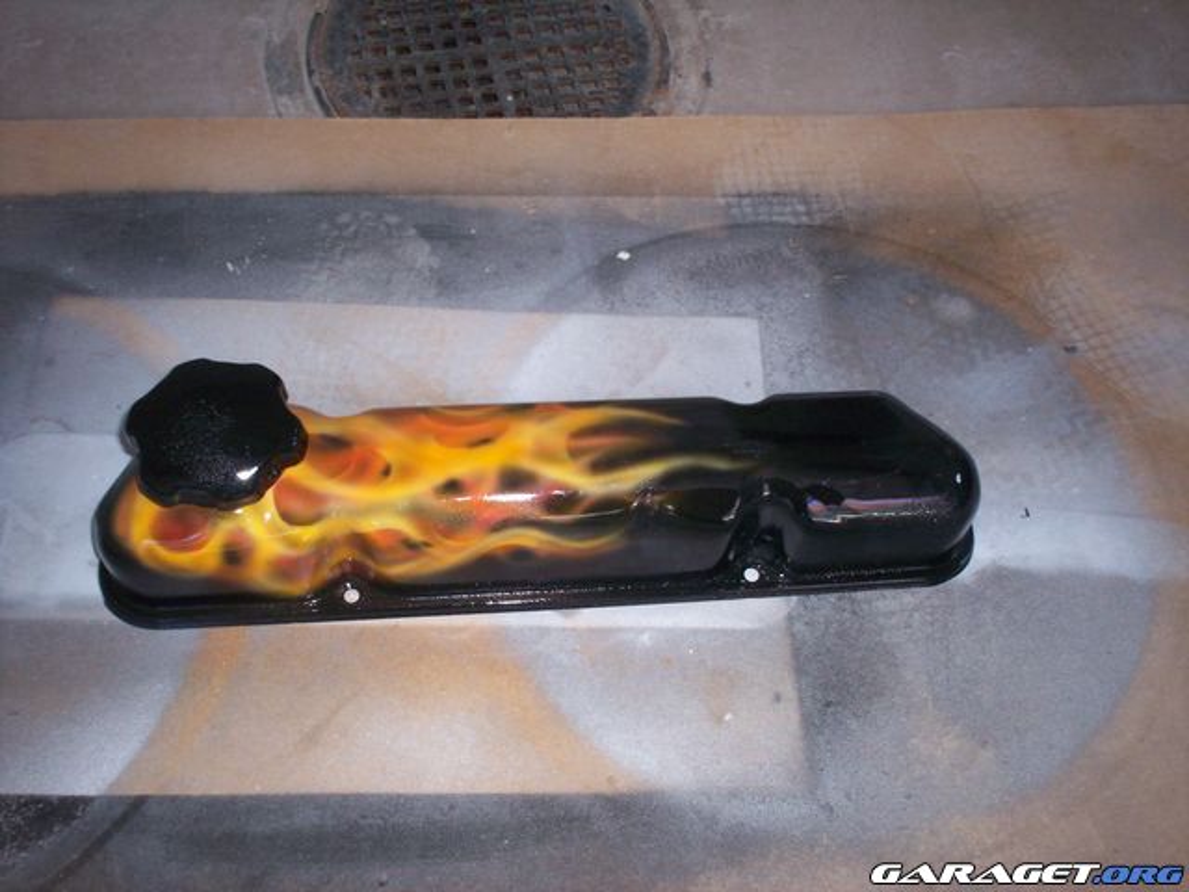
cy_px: 446
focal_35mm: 36
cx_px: 594
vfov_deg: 39.7
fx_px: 1237
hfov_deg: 51.4
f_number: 4.5
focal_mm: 6
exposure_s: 1/60
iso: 140
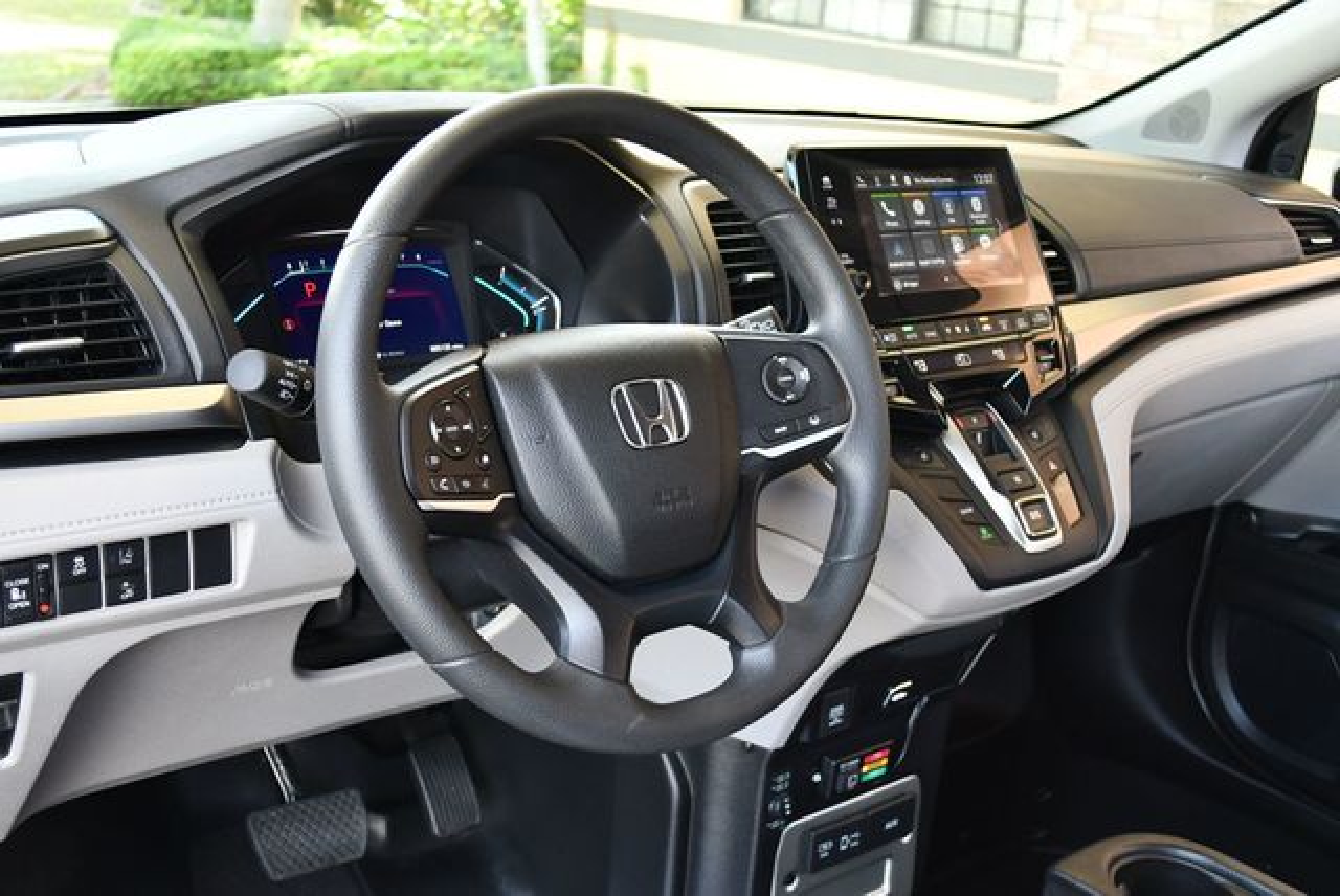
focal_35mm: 40
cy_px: 448
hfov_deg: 48.4
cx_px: 670
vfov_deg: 33.5
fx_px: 1490
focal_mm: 20
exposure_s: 1/160
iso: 800
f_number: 3.8
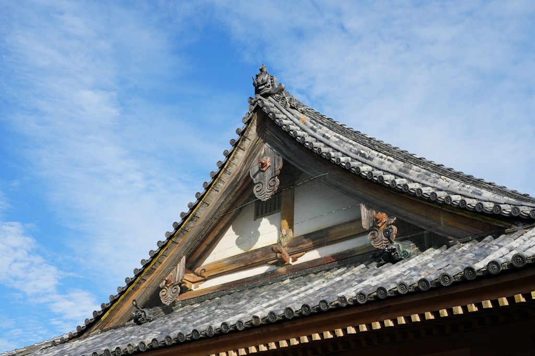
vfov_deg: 29.8
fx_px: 668
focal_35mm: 45
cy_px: 178
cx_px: 268
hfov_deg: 43.6
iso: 100
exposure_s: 1/160
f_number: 10
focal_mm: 45
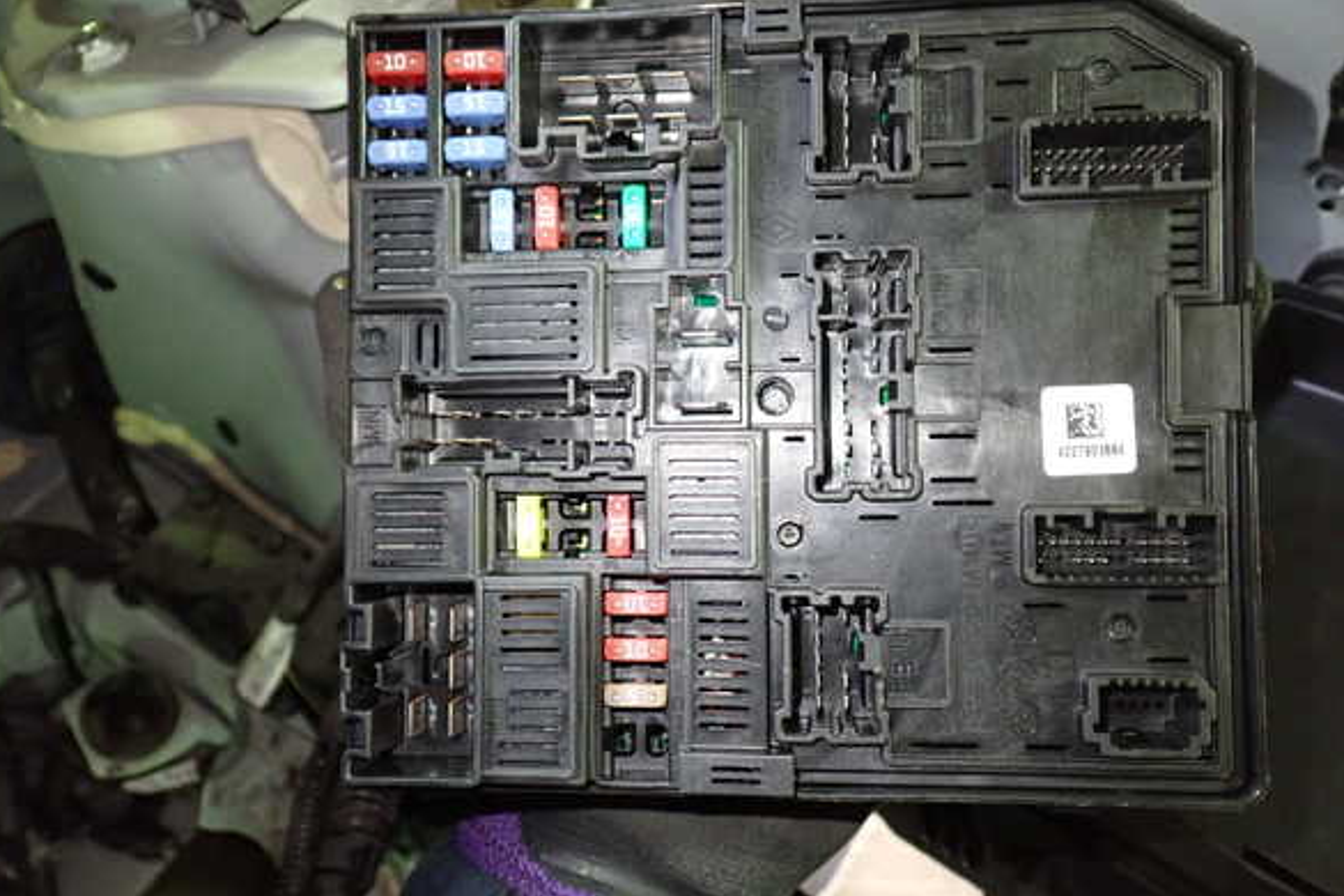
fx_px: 1195
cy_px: 459
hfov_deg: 58.7
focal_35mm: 32
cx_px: 659
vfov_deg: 41.1
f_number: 2.3
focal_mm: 5.4
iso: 640
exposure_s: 1/30
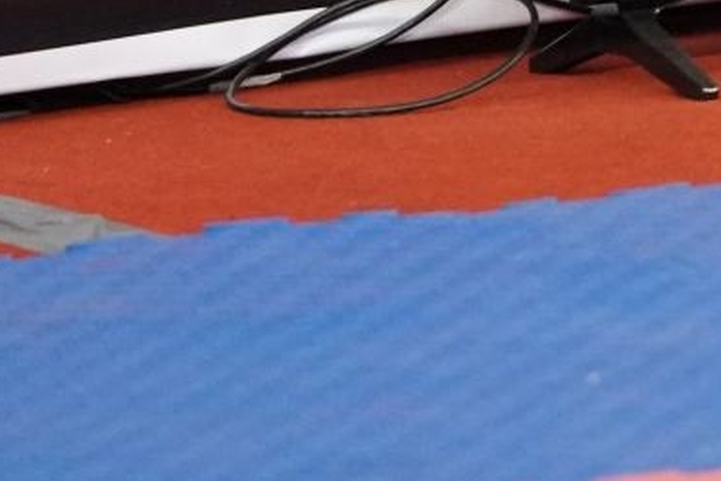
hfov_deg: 2.1
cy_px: -666
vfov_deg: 1.4
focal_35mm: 960
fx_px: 19225
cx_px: 1088
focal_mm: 200
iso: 5000
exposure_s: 1/1000
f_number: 2.8
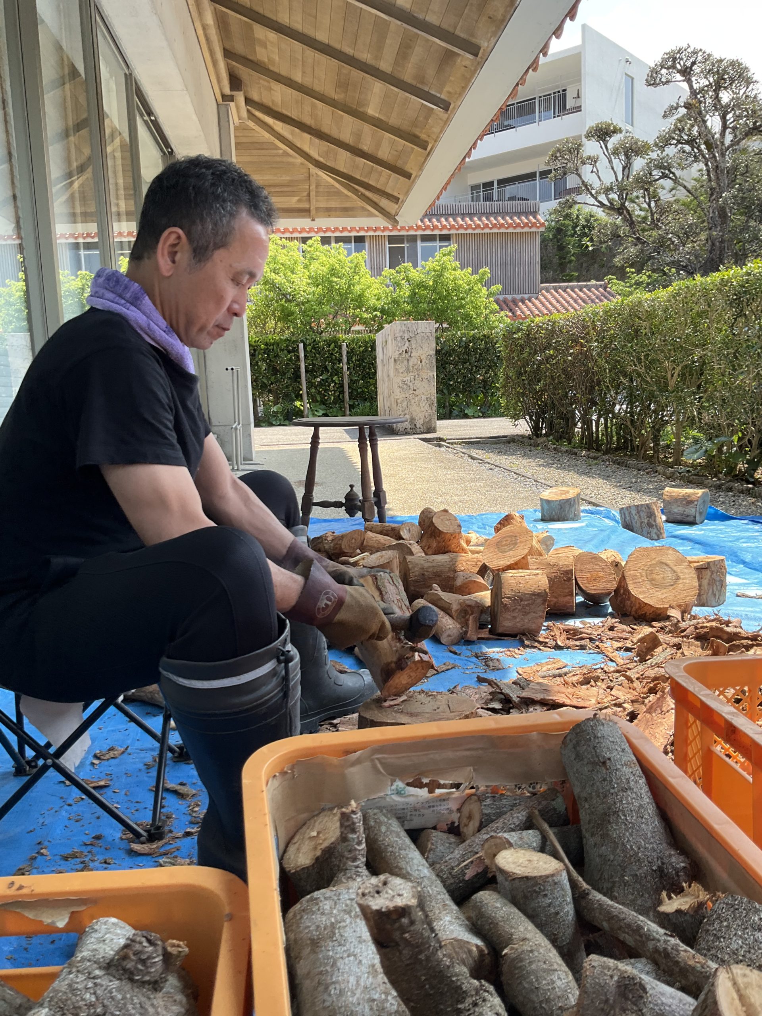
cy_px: 508
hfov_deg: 48.2
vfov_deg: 61.7
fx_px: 851
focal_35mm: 29
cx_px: 381
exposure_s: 1/375
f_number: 1.8
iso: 25
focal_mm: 3
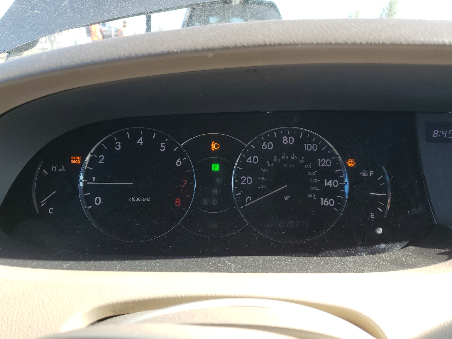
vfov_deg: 51.4
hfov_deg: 65.3
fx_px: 353
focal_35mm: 27
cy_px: 169
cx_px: 220
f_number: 1.5
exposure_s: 1/294
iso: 50
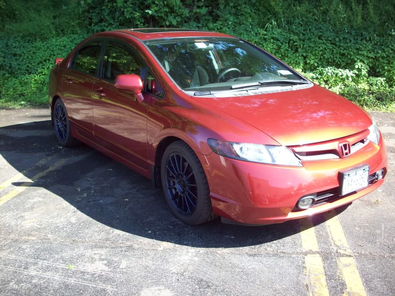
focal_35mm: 37
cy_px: 148
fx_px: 422
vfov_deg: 38.7
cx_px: 198
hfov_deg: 50.1
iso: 80
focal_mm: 6.2
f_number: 2.8
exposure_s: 1/184
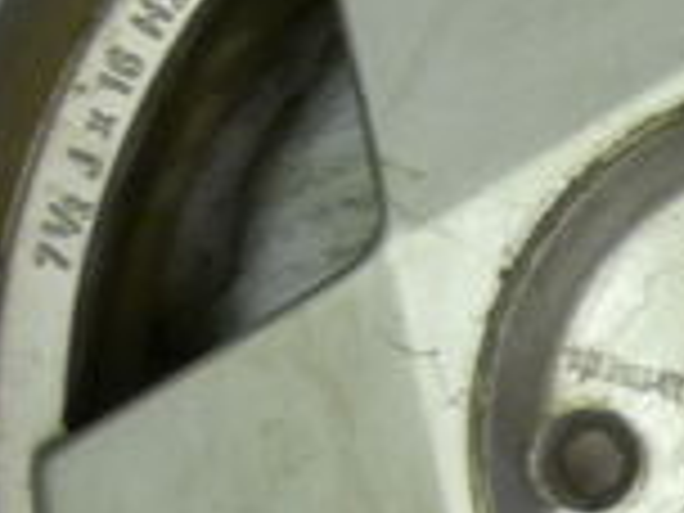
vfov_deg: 10.6
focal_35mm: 139
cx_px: 932
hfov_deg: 13.6
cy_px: 490
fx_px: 2747
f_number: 2.8
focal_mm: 5.5
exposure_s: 1/30
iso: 200
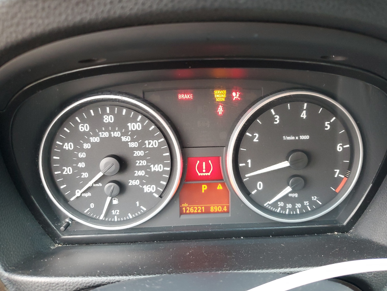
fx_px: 302
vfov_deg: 51.4
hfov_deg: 65.3
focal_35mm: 27
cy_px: 146
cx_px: 200
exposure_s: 1/60.2
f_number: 1.5
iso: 195
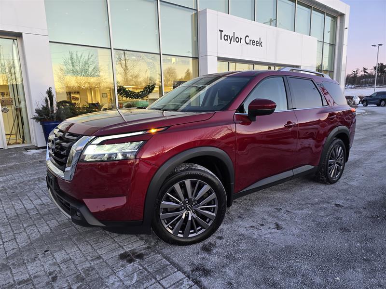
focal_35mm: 23
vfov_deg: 58.9
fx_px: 256
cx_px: 193
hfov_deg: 73.9
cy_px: 144
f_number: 1.7
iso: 100
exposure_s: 1/50
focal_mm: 6.3
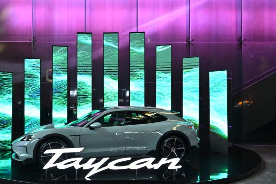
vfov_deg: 39.9
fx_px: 253
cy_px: 105
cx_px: 108
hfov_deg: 56.7
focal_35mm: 33
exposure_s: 1/160
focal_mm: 24
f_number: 2.8
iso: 2000
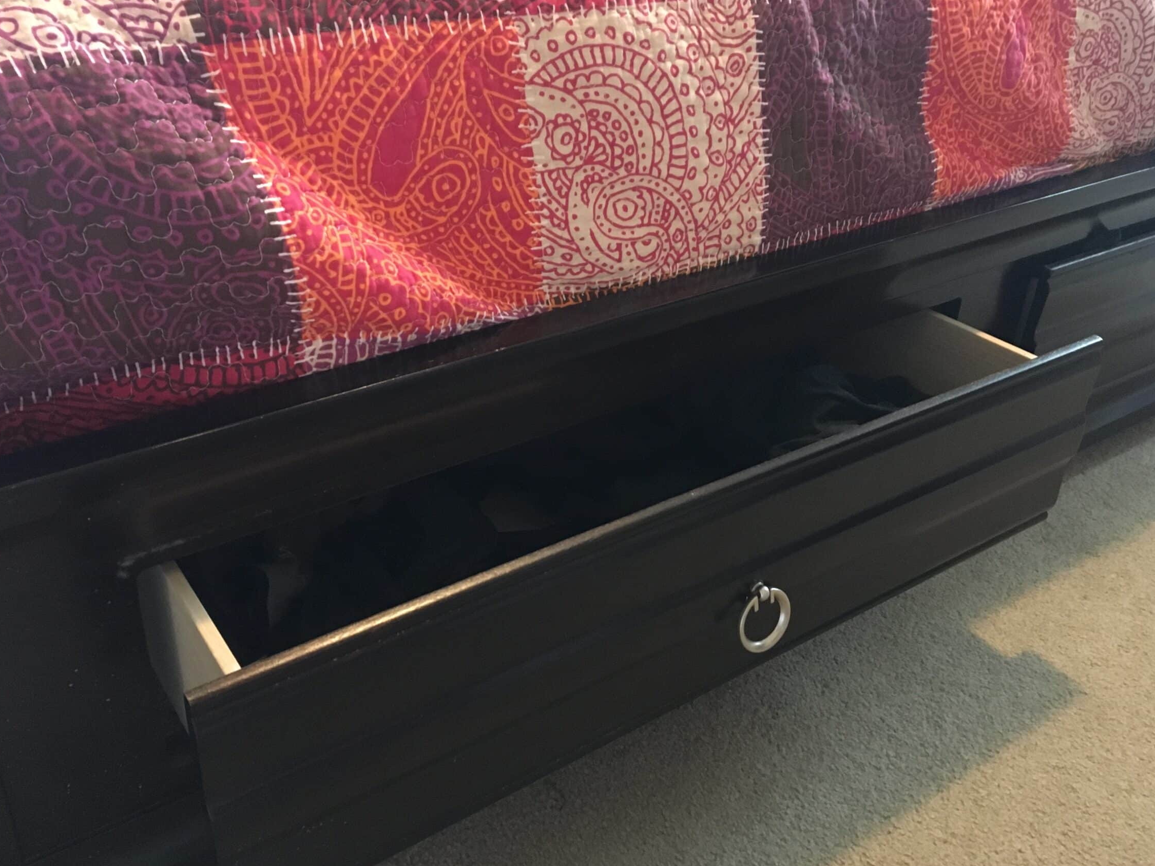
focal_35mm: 33
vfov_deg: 42.9
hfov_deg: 55.3
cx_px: 551
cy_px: 402
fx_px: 1101
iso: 500
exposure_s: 1/15
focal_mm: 4.15
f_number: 2.2
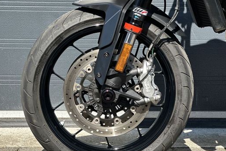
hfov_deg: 20.6
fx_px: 621
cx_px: 106
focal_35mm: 99
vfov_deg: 13.8
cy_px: 82
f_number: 2.8
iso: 20
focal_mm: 9
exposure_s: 1/143
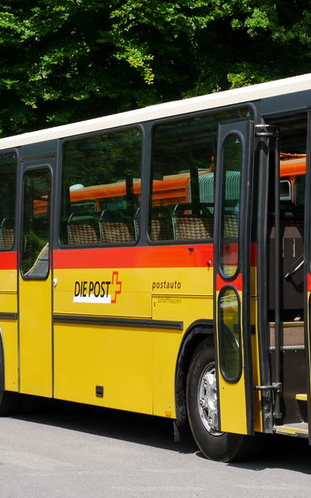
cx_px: 285
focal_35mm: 117
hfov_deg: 11.1
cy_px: 268
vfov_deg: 17.8
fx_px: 1588
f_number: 9
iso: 160
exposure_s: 1/320
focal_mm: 29
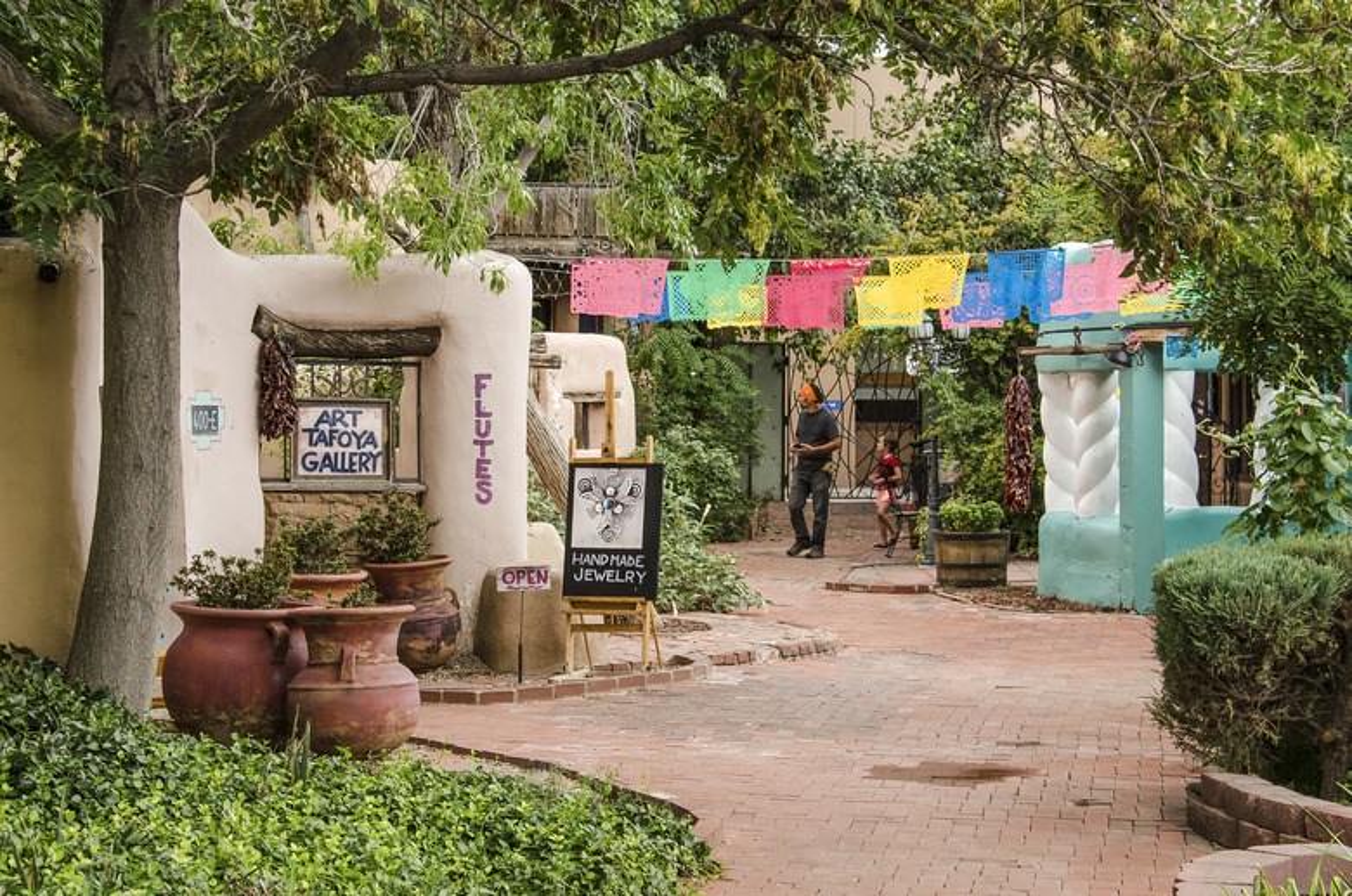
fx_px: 2811
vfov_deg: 18.1
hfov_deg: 27.0
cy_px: 448
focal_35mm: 75
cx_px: 676
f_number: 8
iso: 400
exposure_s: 1/60
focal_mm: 50
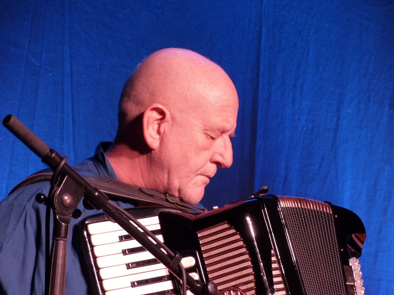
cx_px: 197
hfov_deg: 13.6
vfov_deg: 10.2
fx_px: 1650
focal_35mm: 145
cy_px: 148
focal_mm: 26.1
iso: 400
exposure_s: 1/25
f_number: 2.8
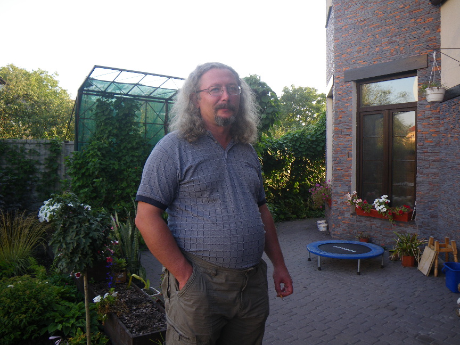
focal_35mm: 28
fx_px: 372
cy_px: 172
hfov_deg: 63.4
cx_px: 230
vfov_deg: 49.7
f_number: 3.5
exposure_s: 1/50
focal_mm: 5
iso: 50
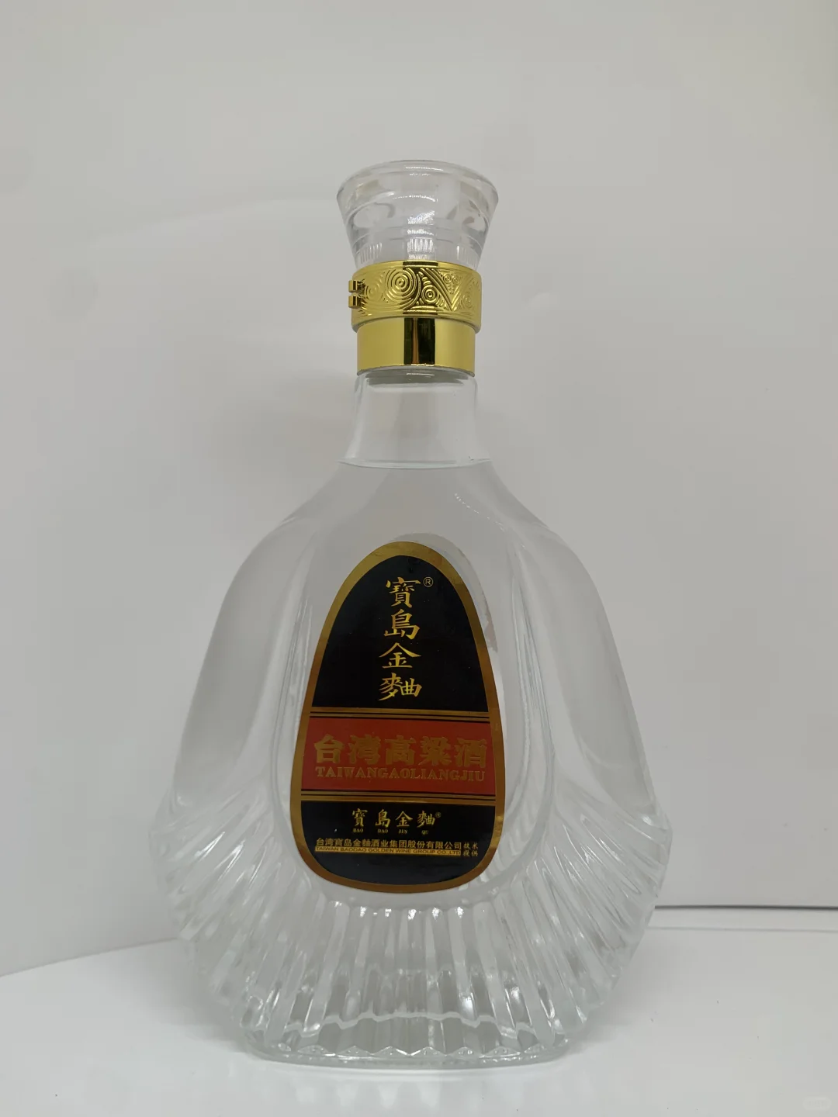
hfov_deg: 53.1
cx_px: 419
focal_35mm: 26
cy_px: 558
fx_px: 839
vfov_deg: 67.3
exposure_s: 1/241
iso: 25
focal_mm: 4.25
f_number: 1.8
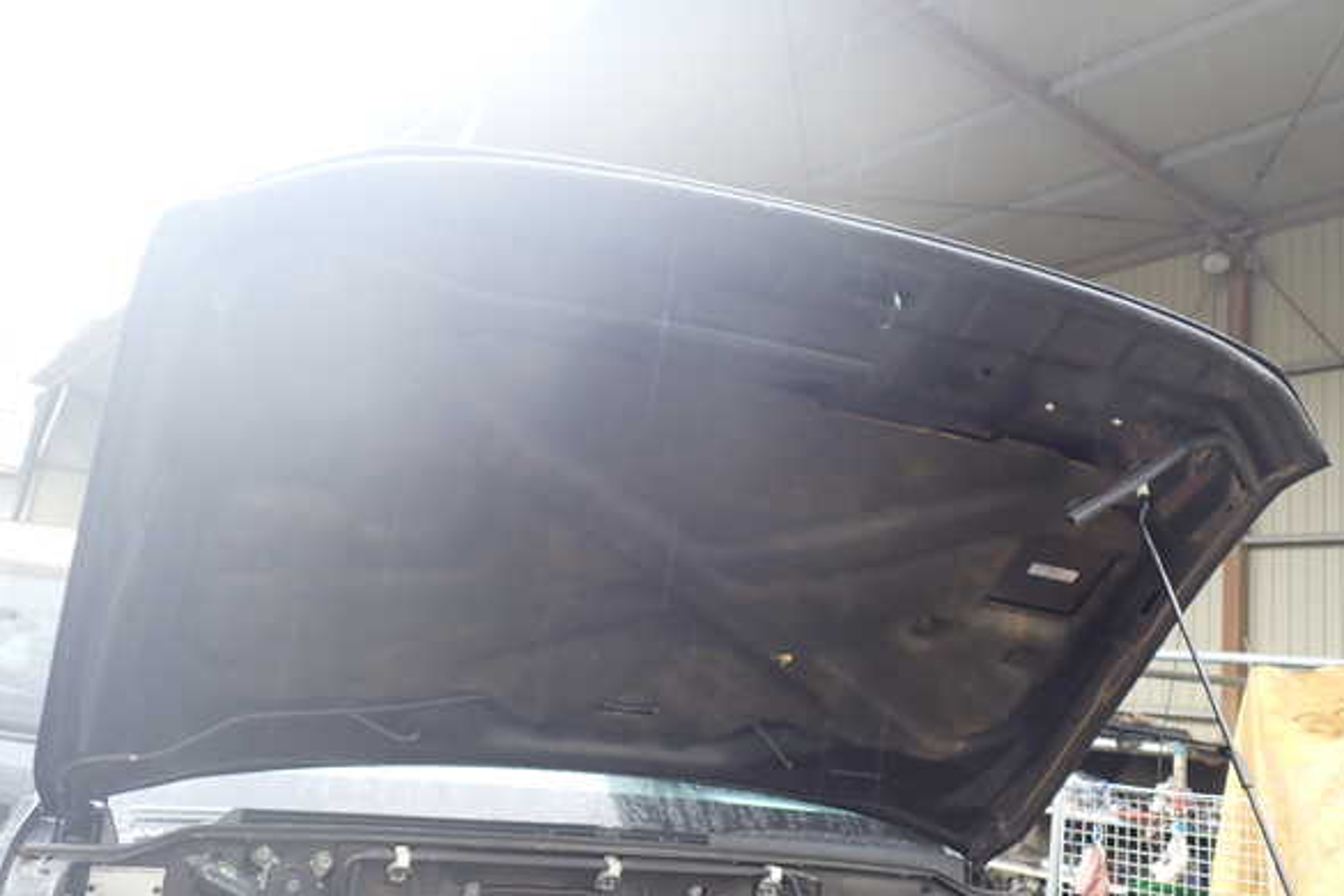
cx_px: 687
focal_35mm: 32
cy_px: 441
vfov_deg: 41.1
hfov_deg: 58.7
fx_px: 1195
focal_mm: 5.4
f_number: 2.3
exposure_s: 1/60
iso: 100
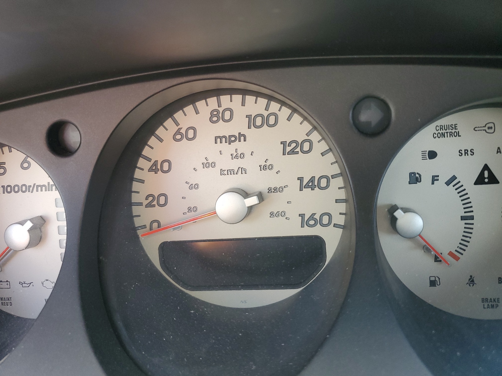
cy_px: 188
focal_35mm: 26
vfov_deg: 53.1
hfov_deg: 67.3
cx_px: 251
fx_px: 377
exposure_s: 1/120
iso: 93
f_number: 1.5
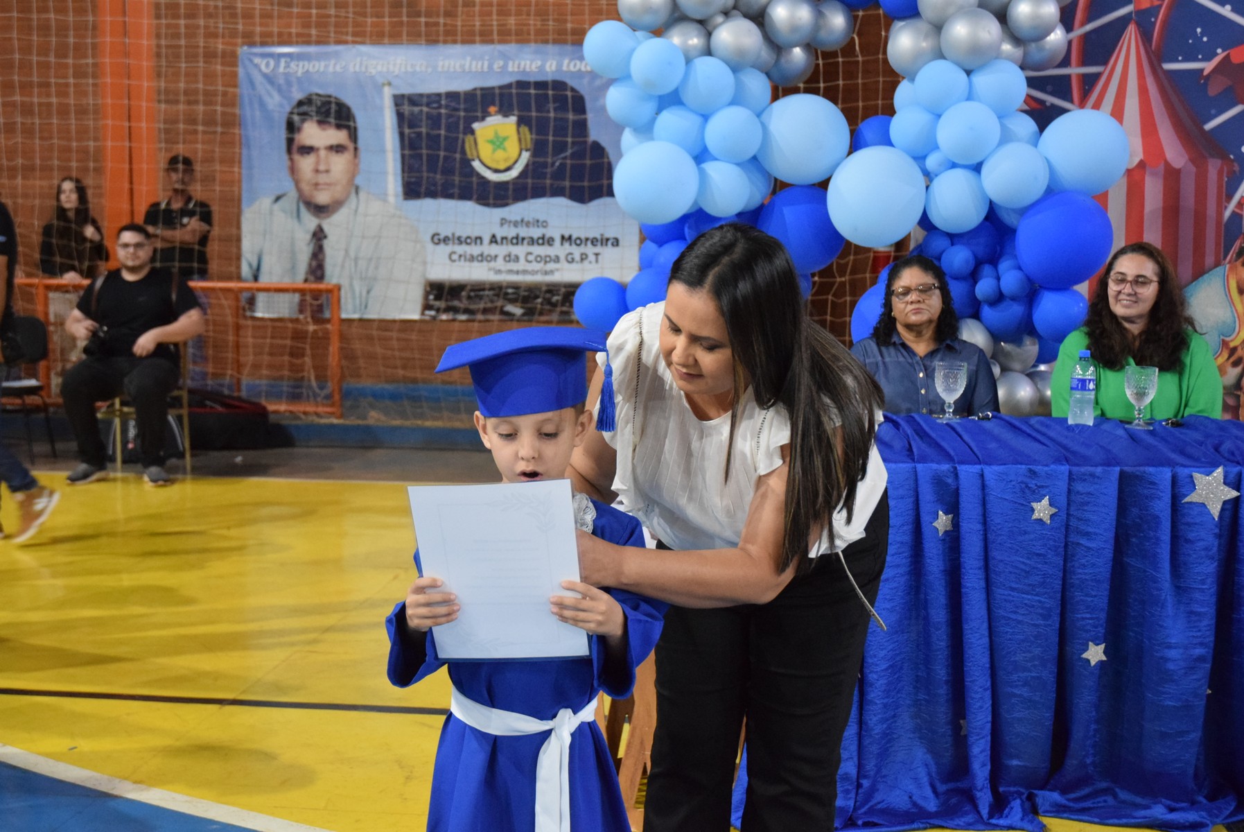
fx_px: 1764
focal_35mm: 51
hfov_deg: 38.9
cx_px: 622
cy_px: 416
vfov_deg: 26.5
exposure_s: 1/60
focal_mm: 34
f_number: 4
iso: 3200
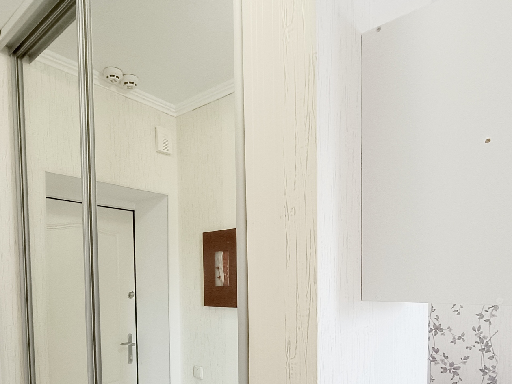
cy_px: 300
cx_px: 227
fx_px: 385
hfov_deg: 67.1
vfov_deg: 50.3
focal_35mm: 26
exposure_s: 1/50
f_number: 2.2
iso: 235
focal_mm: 1.66
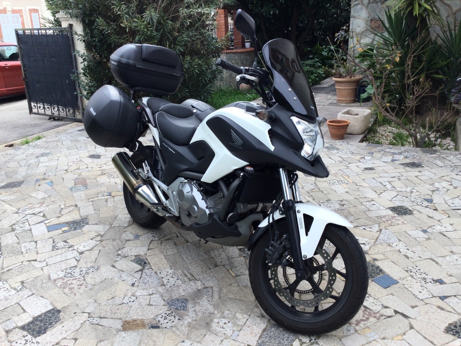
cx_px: 230
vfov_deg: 45.4
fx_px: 413
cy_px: 173
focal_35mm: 31
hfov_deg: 58.4
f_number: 2.4
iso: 25
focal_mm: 3.3
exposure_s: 1/323
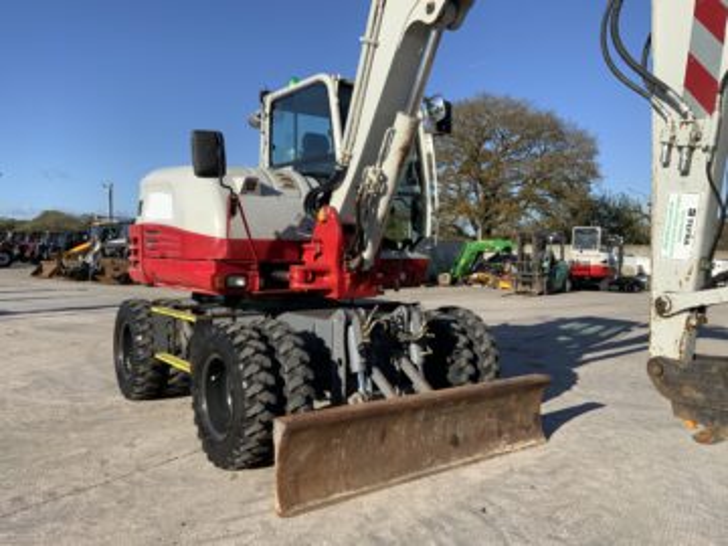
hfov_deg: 61.7
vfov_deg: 48.2
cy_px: 273
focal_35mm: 29
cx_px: 364
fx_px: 610
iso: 16
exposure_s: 1/1675
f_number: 1.8
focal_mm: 3
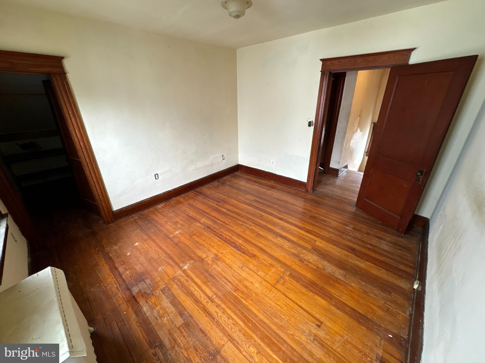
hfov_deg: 102.1
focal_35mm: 14
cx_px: 242
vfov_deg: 85.7
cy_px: 182
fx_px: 196
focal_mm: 2.22
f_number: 2.2
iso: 250
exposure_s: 1/60
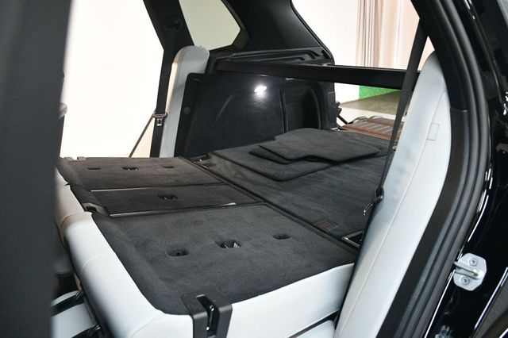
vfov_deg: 47.9
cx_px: 254
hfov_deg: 67.4
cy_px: 169
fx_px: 381
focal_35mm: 27
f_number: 3.5
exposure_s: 1/80
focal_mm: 18
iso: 3200
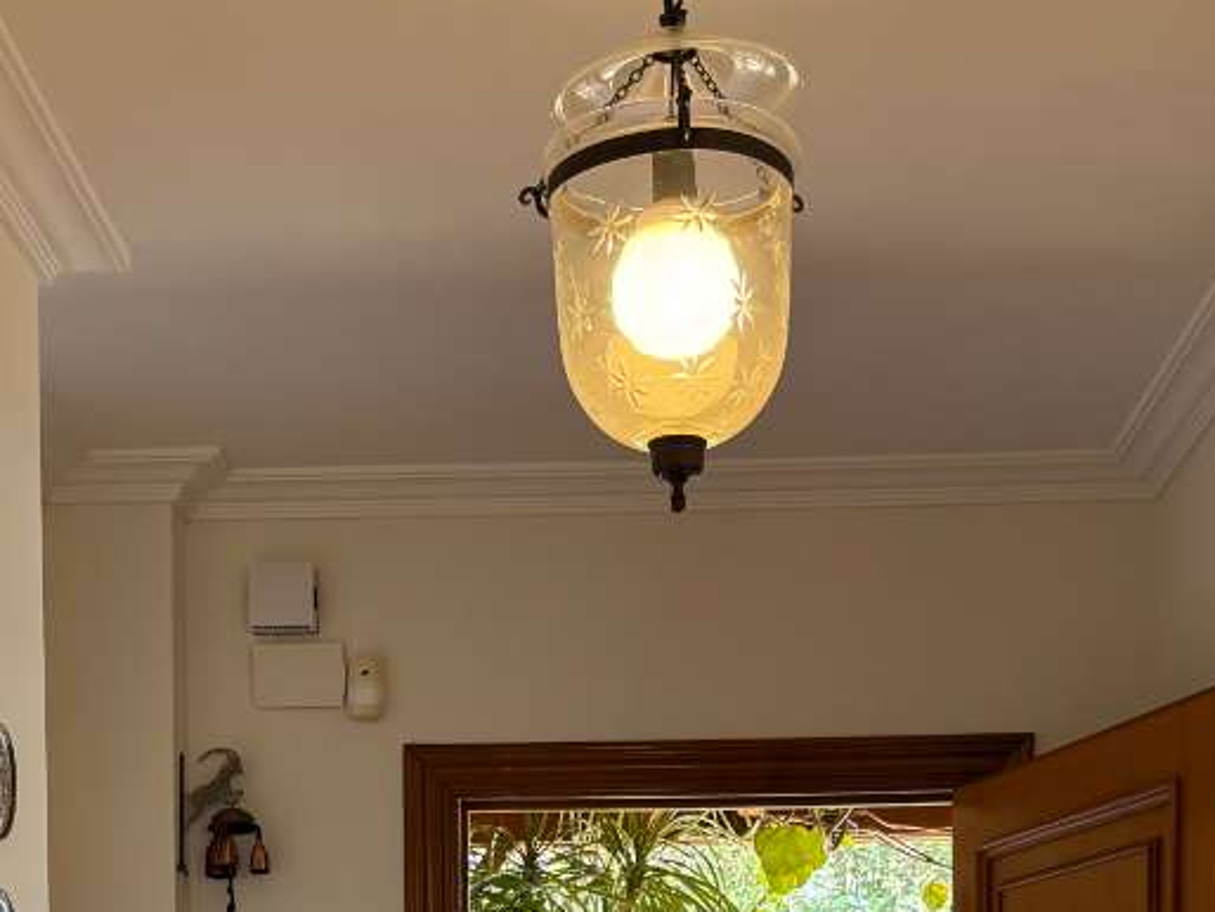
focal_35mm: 70
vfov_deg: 19.2
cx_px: 525
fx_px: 2458
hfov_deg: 27.7
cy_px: 1230
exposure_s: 1/100
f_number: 1.78
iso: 100
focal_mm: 6.76
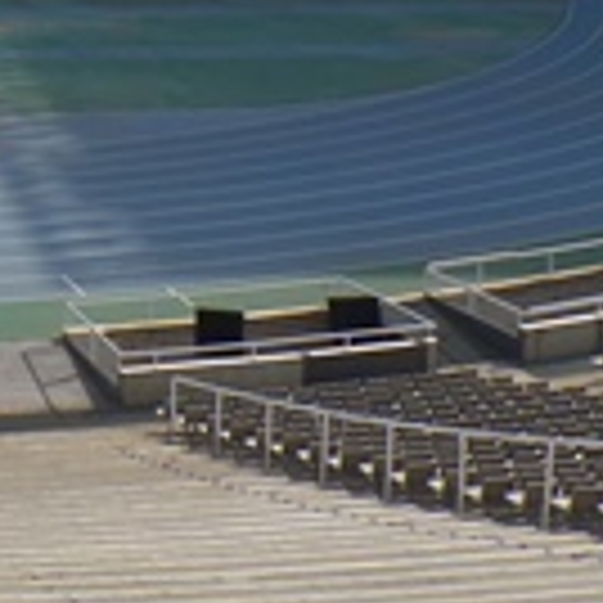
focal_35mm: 91
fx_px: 1793
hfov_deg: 17.3
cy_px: -81
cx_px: -292
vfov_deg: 18.3
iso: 100
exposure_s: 1/1000
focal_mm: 4.1
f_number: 3.5
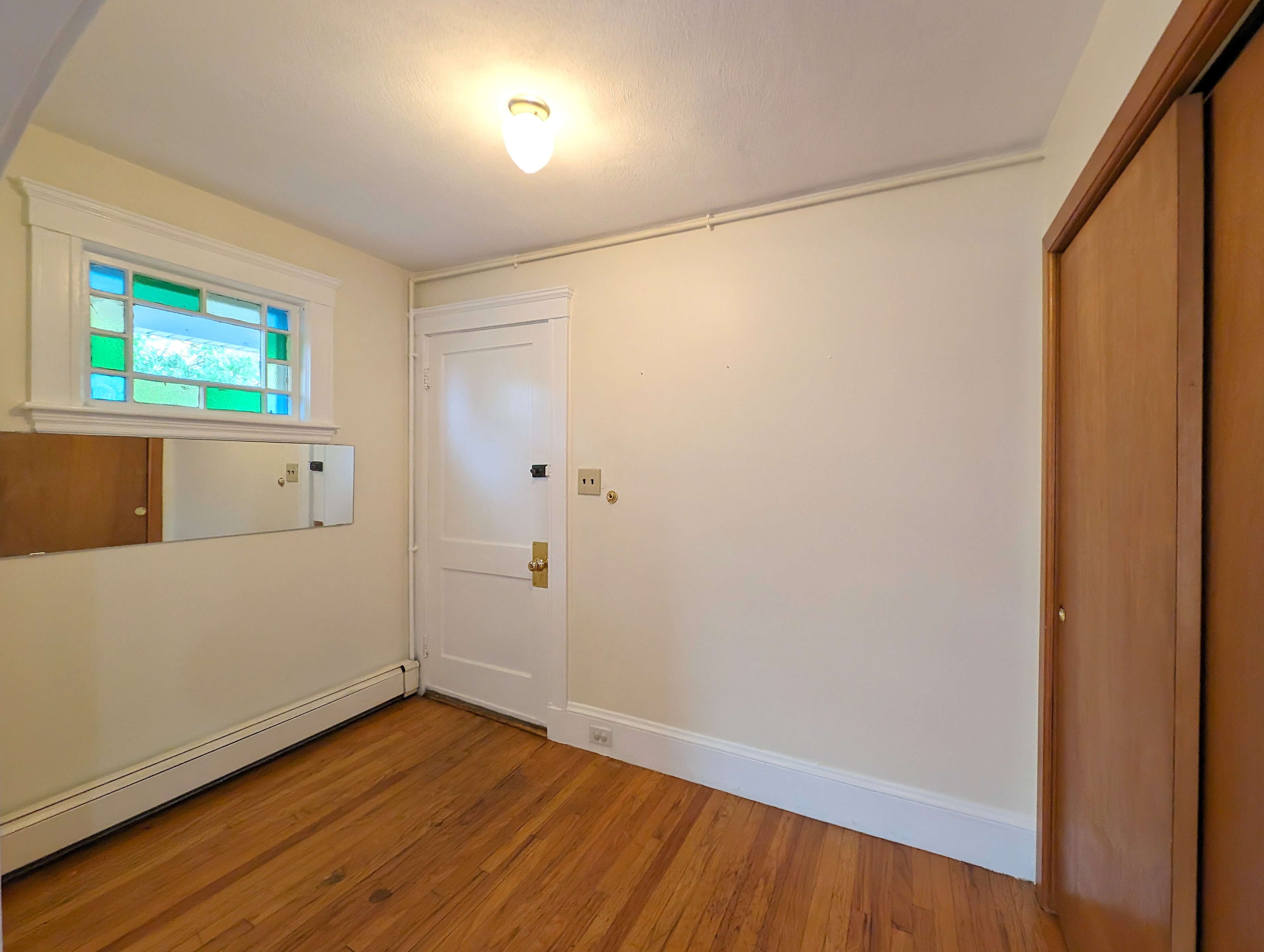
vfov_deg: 90.1
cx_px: 654
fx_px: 475
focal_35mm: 13
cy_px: 466
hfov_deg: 106.1
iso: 260
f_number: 1.95
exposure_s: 1/120
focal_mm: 2.23
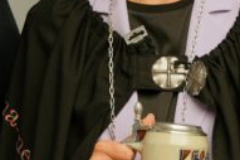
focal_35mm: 145
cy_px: -38
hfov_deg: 14.1
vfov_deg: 9.3
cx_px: 165
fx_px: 966
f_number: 2.8
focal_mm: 36
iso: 200
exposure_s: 1/40
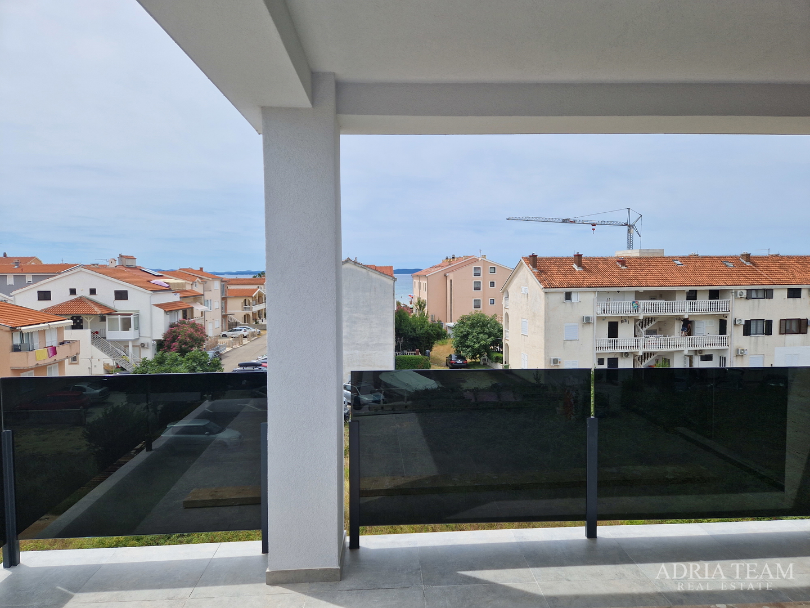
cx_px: 405
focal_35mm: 23
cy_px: 304
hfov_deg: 73.9
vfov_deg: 58.9
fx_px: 538
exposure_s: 1/2344
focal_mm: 5.4
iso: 50
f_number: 1.8
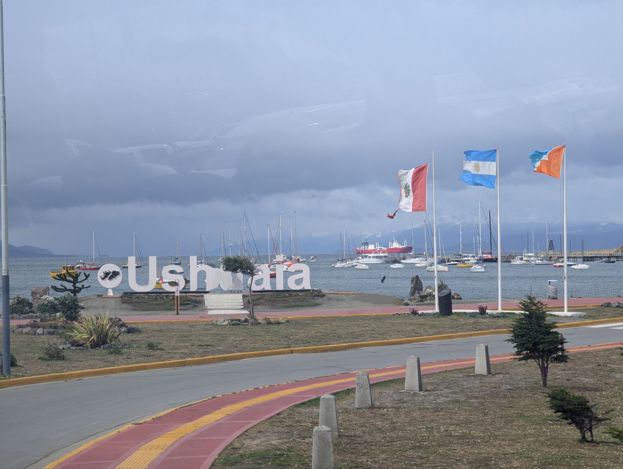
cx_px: 312
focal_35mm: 106
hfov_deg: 18.5
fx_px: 1910
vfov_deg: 14.0
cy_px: 234
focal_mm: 19
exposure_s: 1/278
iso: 37
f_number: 3.5
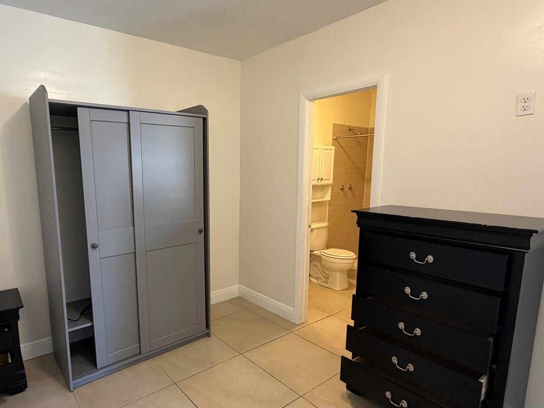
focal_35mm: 21
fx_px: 330
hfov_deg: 78.0
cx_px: 214
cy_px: 220
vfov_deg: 63.3
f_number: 2.2
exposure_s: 1/60
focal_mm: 2.22
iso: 320
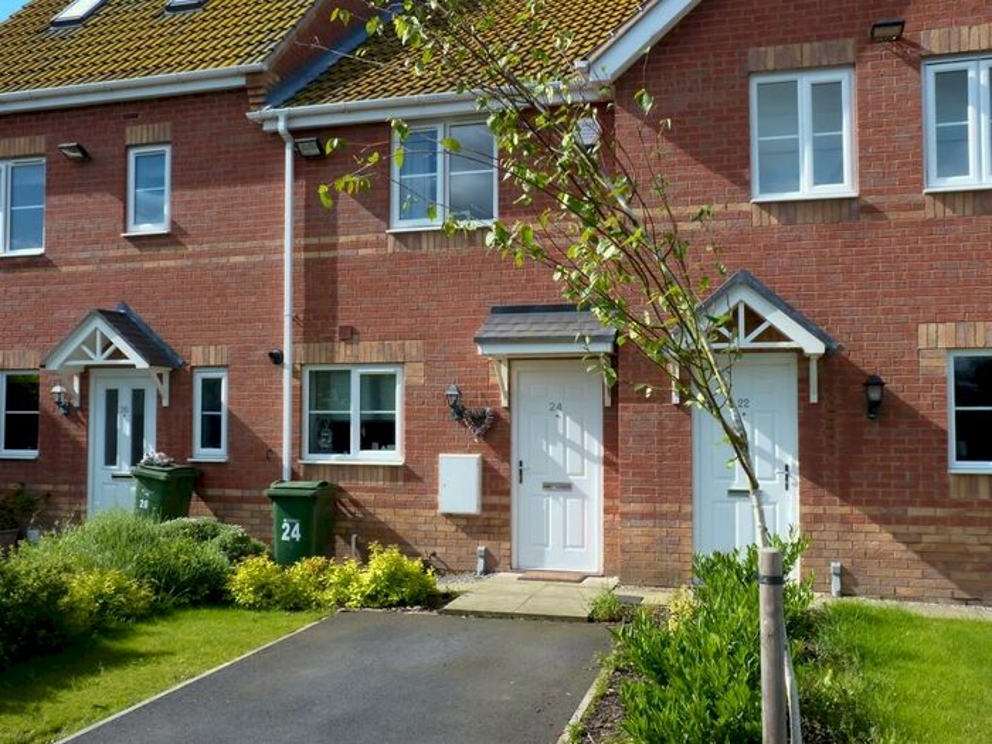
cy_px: 372
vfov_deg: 41.8
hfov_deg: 54.0
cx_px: 496
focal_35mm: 34
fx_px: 974
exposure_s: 1/250
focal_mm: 6
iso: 80
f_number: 5
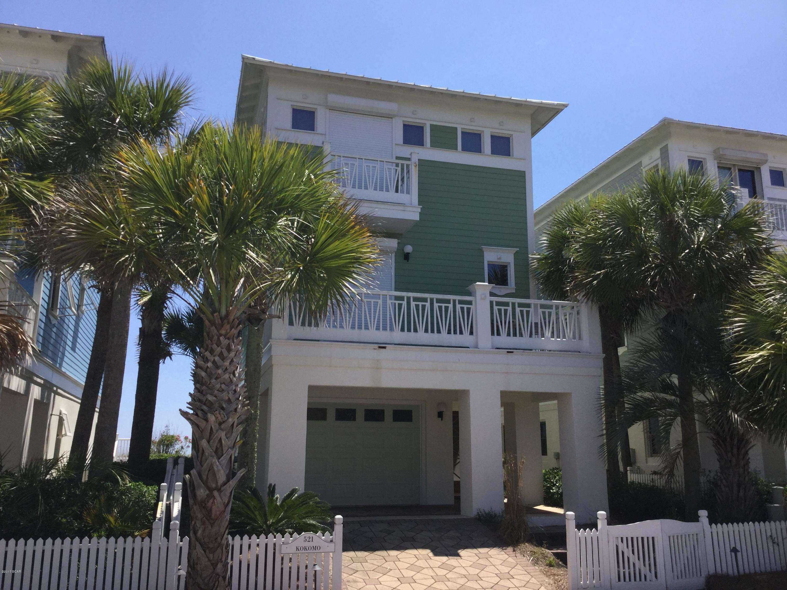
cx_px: 394
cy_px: 295
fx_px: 705
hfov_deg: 58.4
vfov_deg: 45.4
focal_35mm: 31
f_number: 2.4
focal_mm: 3.3
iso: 25
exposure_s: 1/1274
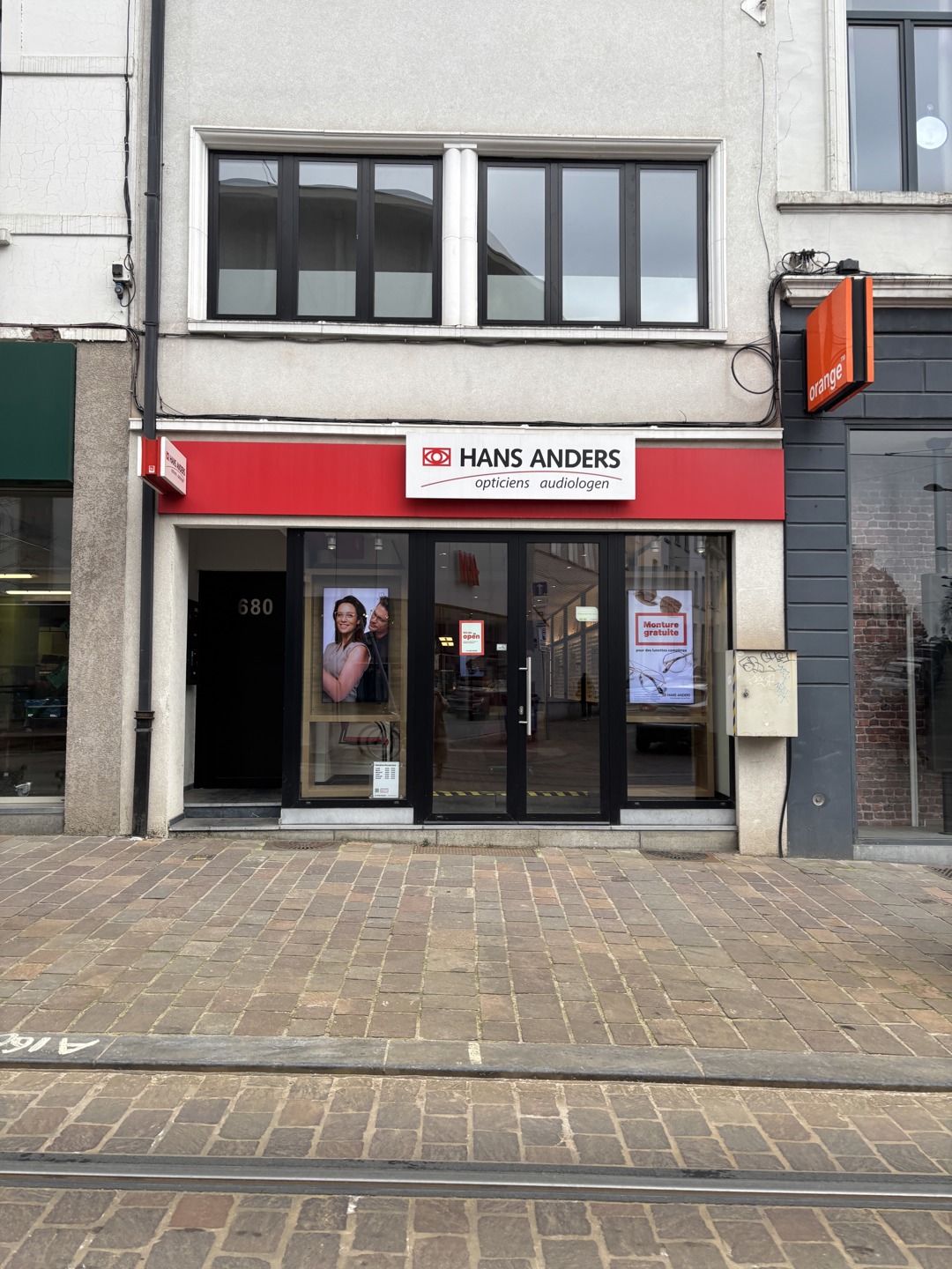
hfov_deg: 53.1
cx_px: 476
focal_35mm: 26
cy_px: 634
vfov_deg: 67.3
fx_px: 953
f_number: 1.6
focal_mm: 5.96
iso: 50
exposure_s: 1/531
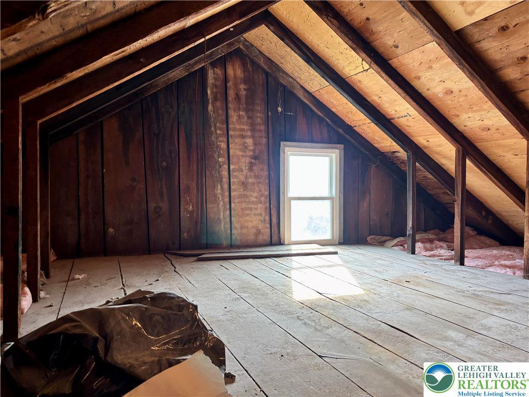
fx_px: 397
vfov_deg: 53.1
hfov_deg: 67.3
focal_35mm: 26
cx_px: 264
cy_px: 198
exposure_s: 1/60
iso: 125
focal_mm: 5.96
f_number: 1.6
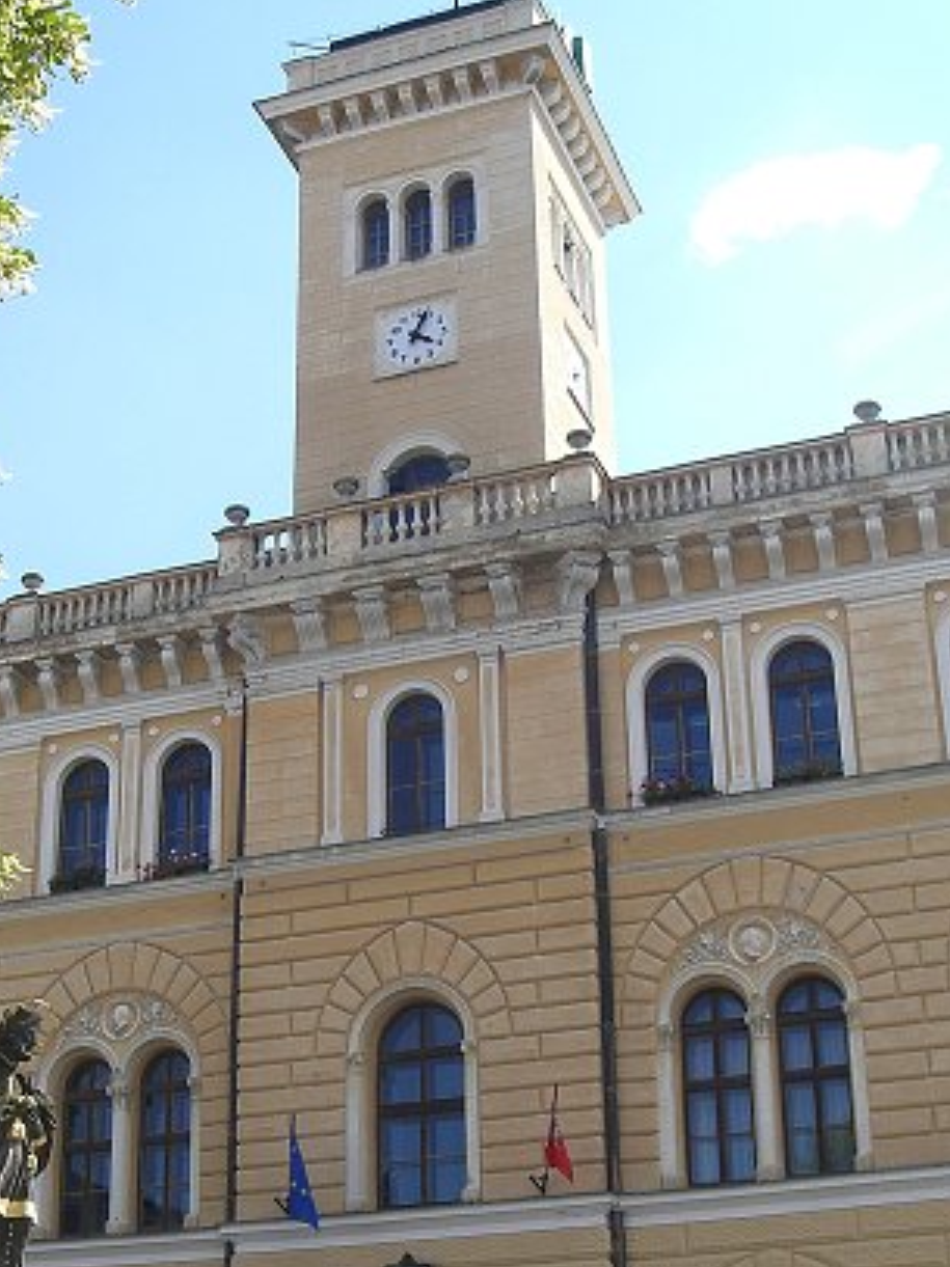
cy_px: 878
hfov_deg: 26.0
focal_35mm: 56
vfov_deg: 33.9
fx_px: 2050
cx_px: 374
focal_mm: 6.3
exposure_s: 1/320
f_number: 4.4
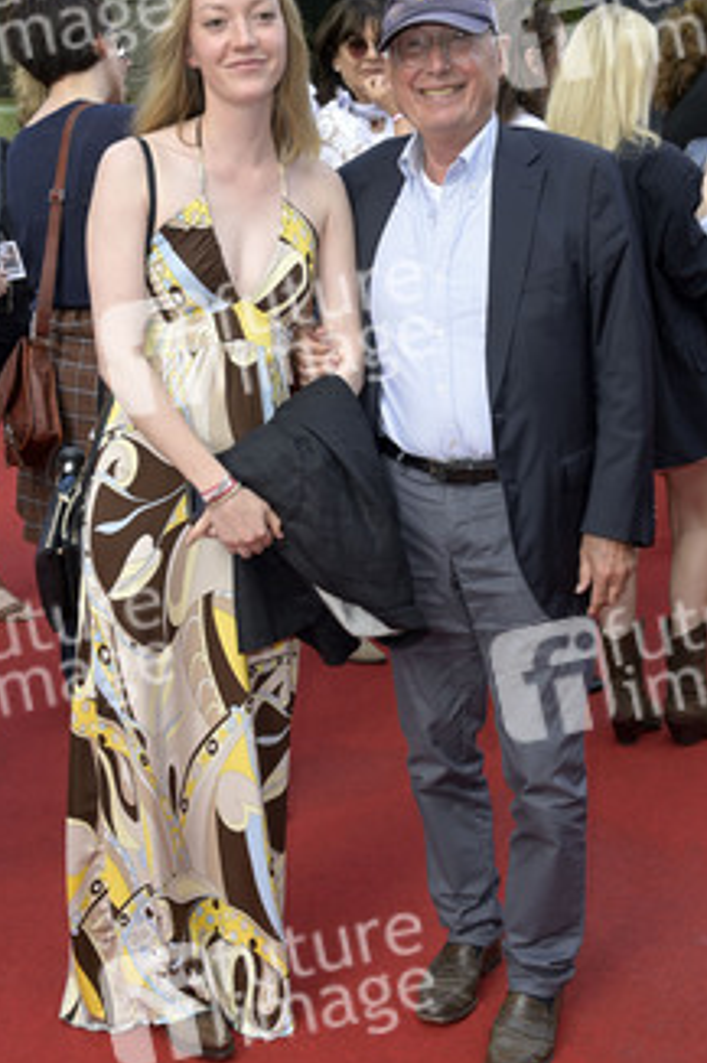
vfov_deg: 36.9
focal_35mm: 54
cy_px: 502
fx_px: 1592
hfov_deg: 25.0
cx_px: 362
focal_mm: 44
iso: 400
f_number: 5.6
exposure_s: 1/200
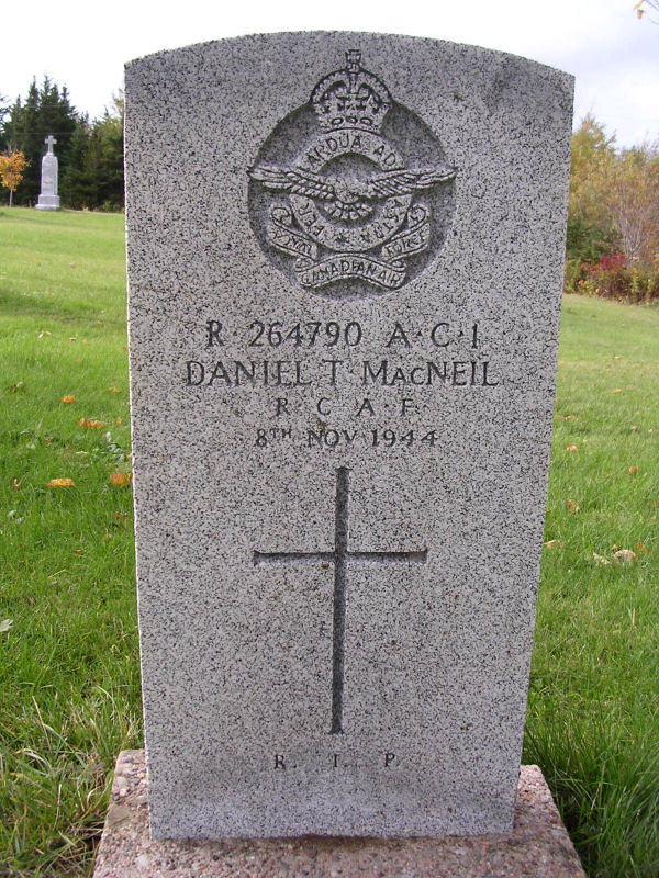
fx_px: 965
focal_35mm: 38
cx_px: 330
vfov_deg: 49.0
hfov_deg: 37.7
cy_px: 439
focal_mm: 5.8
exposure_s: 1/293
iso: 100
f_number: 2.8
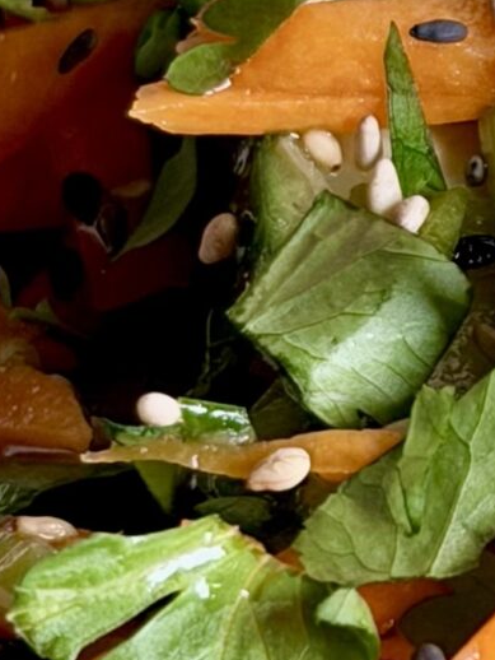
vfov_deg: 8.3
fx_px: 4515
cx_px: 799
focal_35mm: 237
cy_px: 17
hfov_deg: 6.2
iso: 50
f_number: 1.78
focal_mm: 6.76
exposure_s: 1/133
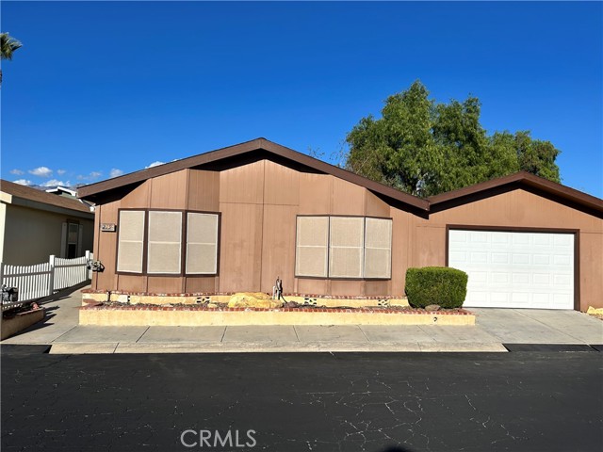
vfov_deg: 53.1
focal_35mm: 26
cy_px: 226
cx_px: 302
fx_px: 453
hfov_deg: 67.3
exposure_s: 1/6993
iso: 50
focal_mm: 5.7
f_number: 1.5
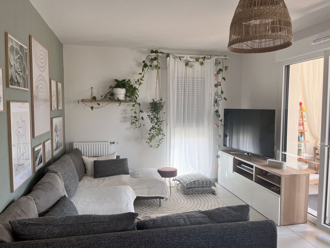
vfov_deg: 53.1
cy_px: 124
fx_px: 248
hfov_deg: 67.3
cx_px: 165
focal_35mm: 26
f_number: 1.6
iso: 80
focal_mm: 5.1
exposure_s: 1/122
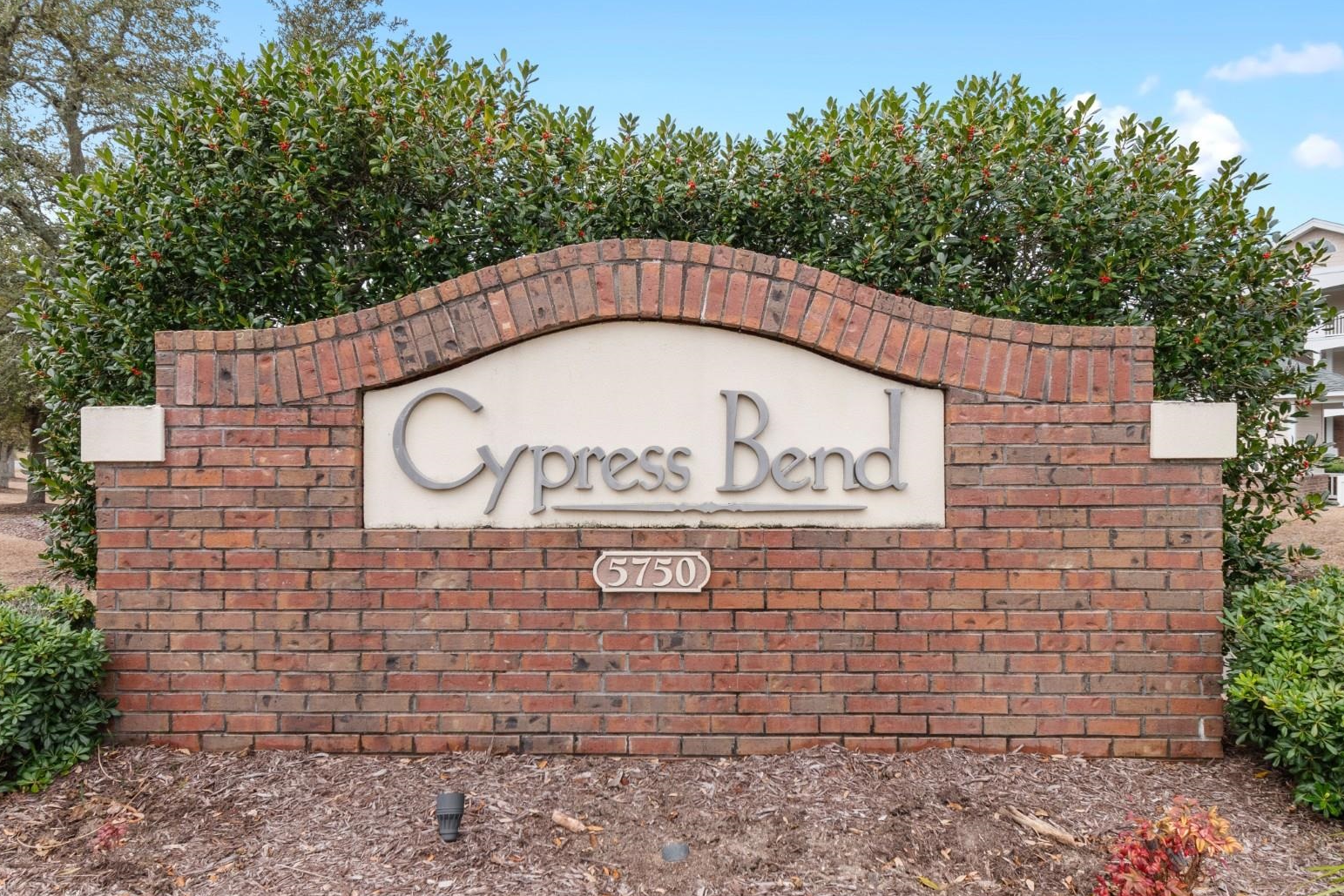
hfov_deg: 81.2
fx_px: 784
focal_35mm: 21
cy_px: 455
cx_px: 667
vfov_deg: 59.5
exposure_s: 1/100
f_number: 5
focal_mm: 10
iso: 100
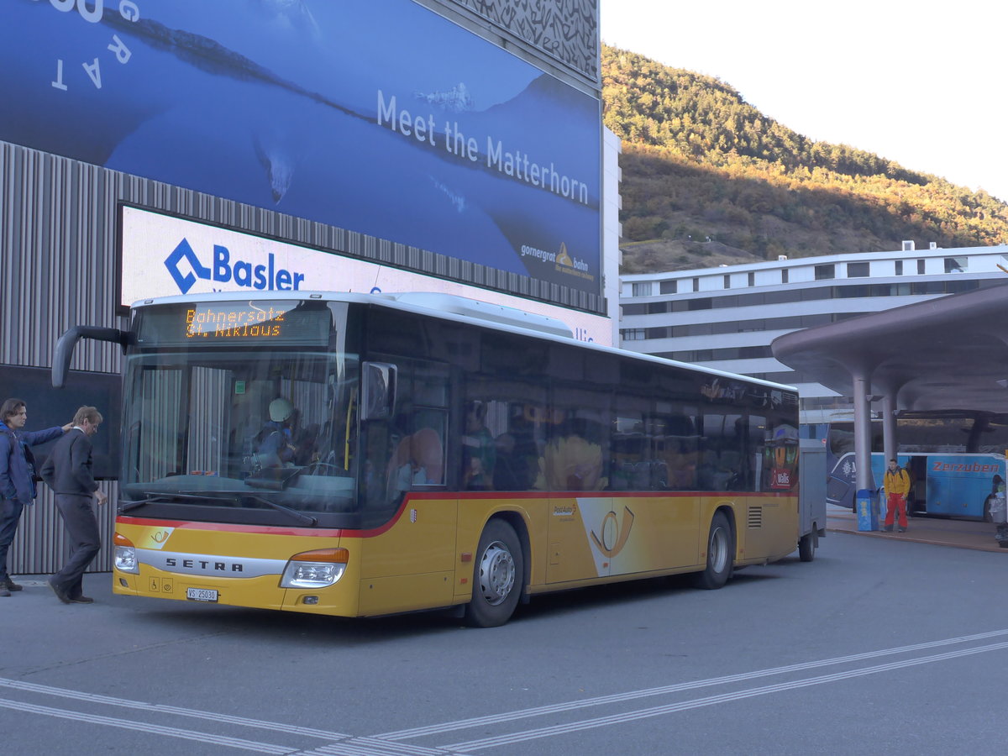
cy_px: 378
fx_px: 1427
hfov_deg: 38.9
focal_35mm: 49
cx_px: 504
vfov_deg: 29.7
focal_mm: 10.1
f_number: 3.2
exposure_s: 1/100
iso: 160
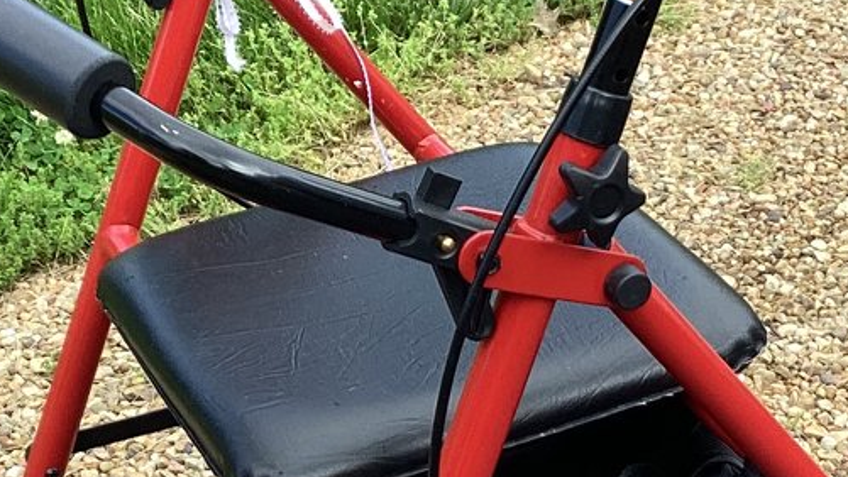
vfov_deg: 11.8
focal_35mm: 102
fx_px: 2294
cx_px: 416
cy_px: 395
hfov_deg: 20.9
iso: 25
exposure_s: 1/261
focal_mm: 3.3
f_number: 2.4
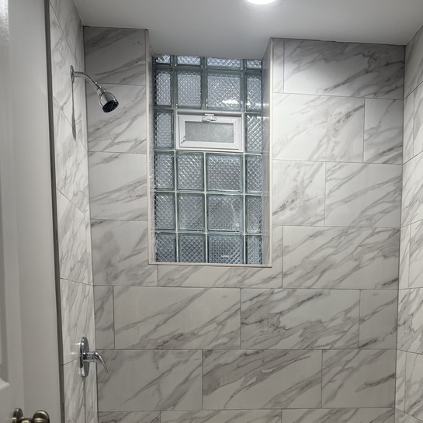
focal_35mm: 42
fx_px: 581
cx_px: 270
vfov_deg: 37.9
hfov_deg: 39.7
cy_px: 364
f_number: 1.78
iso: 160
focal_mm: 6.76
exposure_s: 1/60
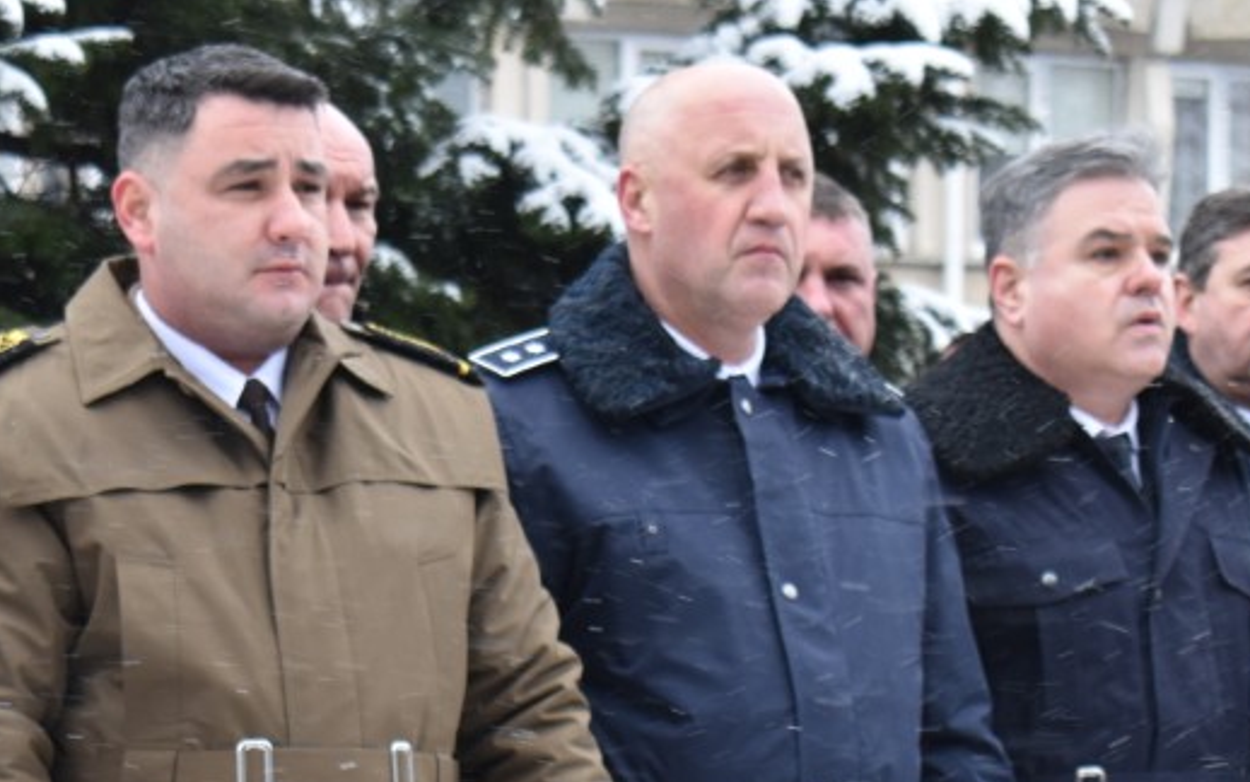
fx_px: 5793
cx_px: 282
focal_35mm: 170
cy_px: 886
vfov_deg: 7.7
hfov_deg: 12.3
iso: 400
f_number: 6.3
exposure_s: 1/160
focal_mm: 50
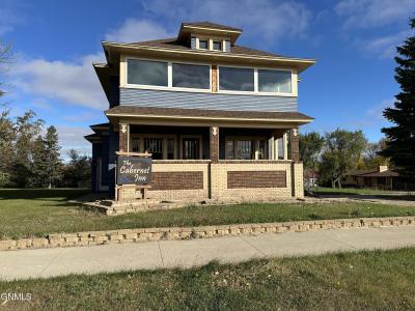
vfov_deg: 56.8
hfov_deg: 71.6
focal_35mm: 24
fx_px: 288
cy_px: 156
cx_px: 208
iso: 80
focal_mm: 6.86
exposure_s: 1/5263
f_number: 1.78
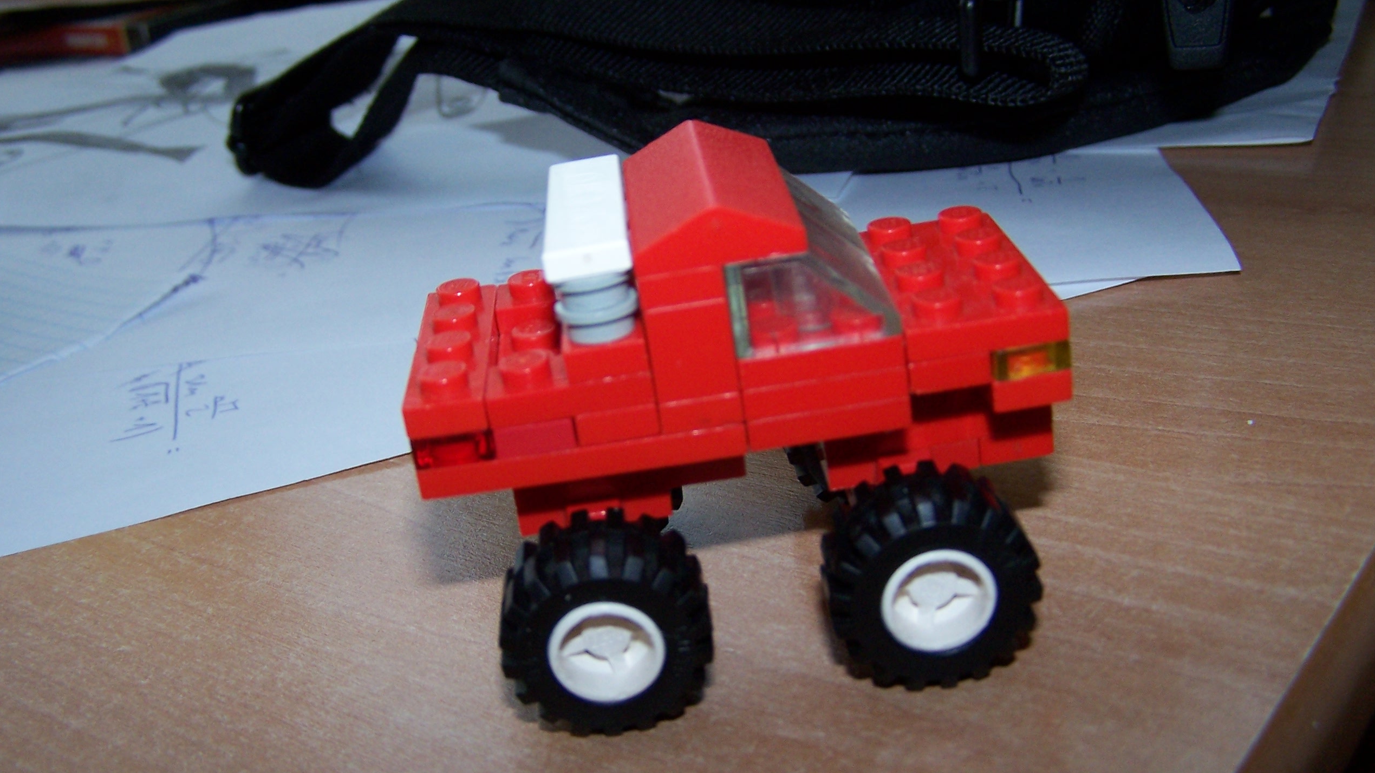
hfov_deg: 48.4
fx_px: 1531
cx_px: 693
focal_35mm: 42
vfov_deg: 28.3
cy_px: 436
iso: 140
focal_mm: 6.3
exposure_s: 1/60
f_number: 2.8
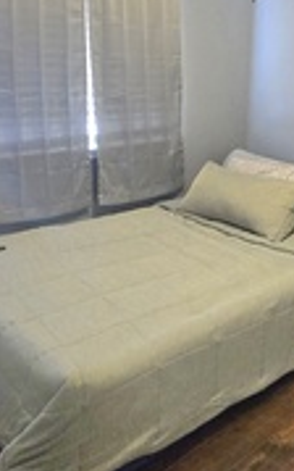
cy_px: 155
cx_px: 260
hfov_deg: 32.9
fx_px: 474
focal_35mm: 37
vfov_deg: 51.7
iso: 400
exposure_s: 1/60.2
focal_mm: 1.7
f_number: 2.2
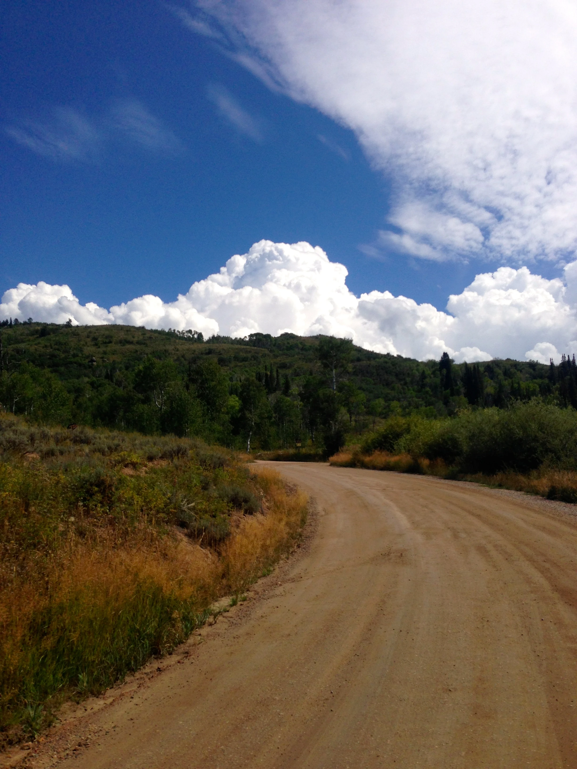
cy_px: 384
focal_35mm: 33
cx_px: 288
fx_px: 733
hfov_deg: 42.9
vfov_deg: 55.4
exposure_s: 1/3390
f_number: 2.4
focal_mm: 4.13
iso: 50
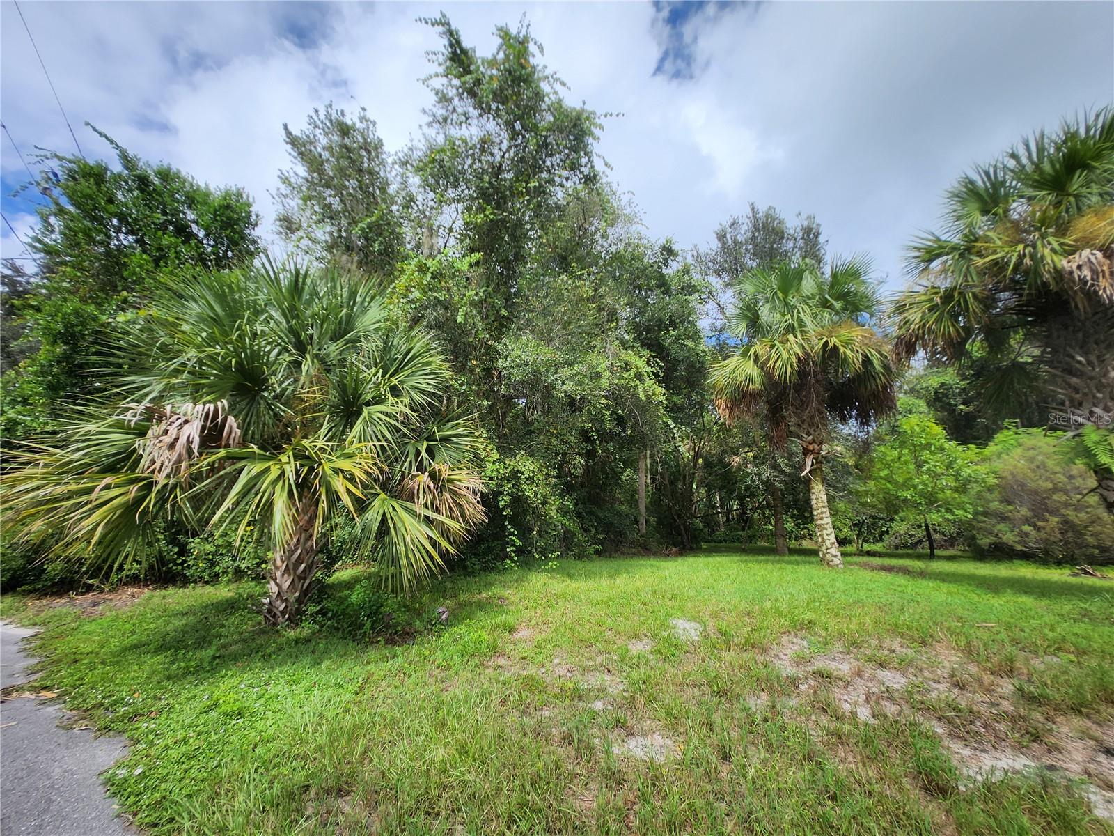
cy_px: 418
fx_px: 418
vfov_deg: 89.9
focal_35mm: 13
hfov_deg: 106.2
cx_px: 557
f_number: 2.2
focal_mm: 1.74
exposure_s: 1/1151
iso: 32
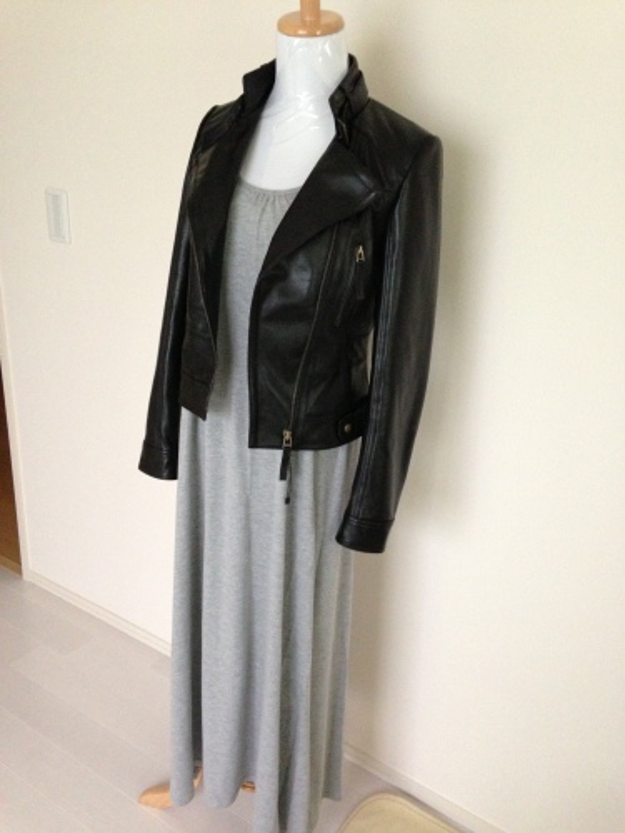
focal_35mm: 33
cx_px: 312
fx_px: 794
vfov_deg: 55.4
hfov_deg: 42.9
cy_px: 416
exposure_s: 1/15
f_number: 2.4
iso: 400
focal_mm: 4.13
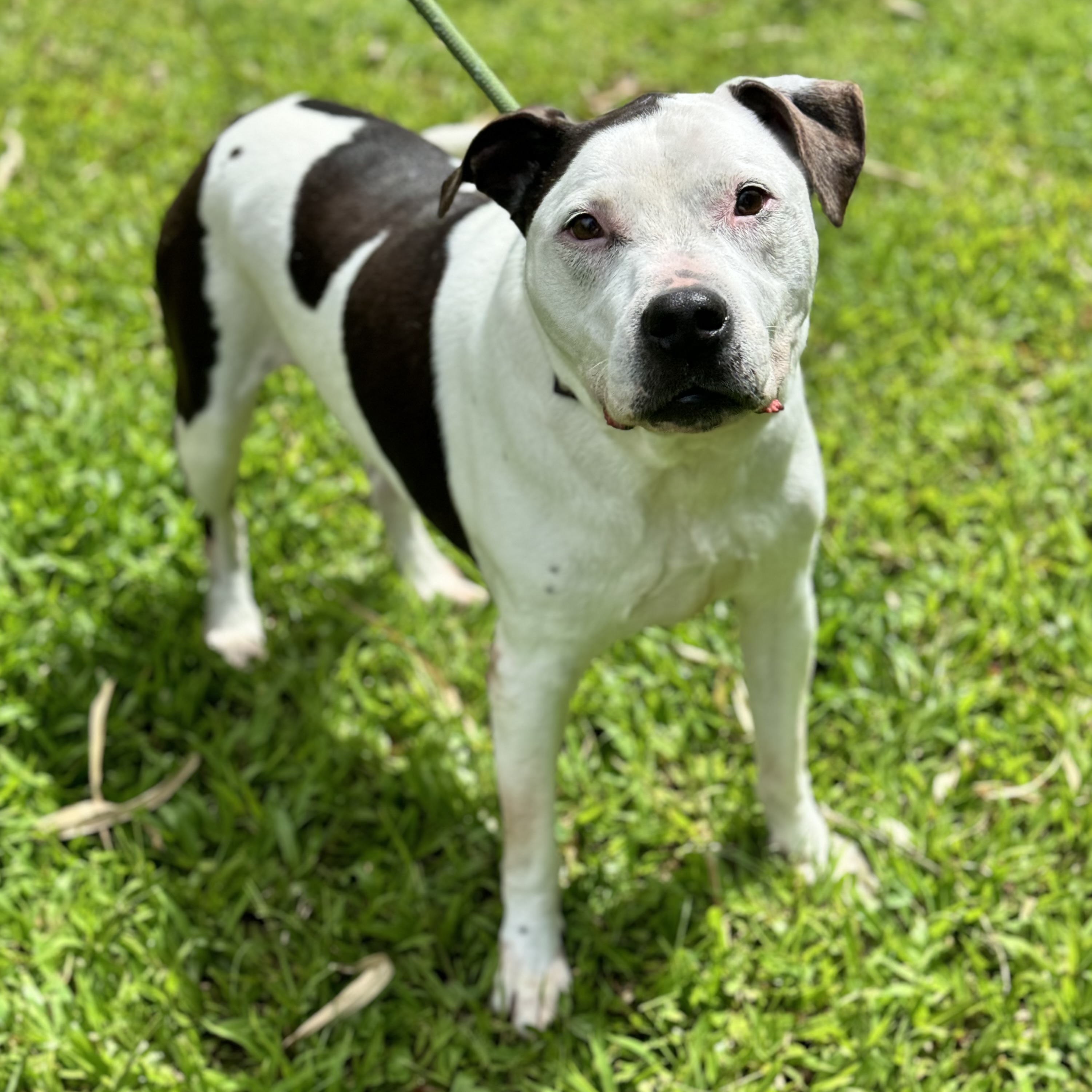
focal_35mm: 57
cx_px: 544
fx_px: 2034
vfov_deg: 30.0
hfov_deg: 30.0
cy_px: 445
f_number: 1.78
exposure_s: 1/2110
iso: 64
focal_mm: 6.76
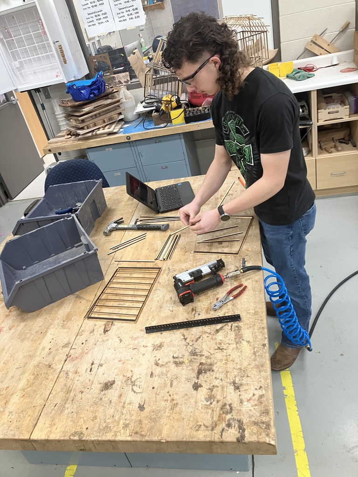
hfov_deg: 49.7
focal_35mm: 28
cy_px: 238
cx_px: 179
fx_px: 386
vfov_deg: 63.4
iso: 80
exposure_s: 1/60
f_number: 1.8
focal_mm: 3.99
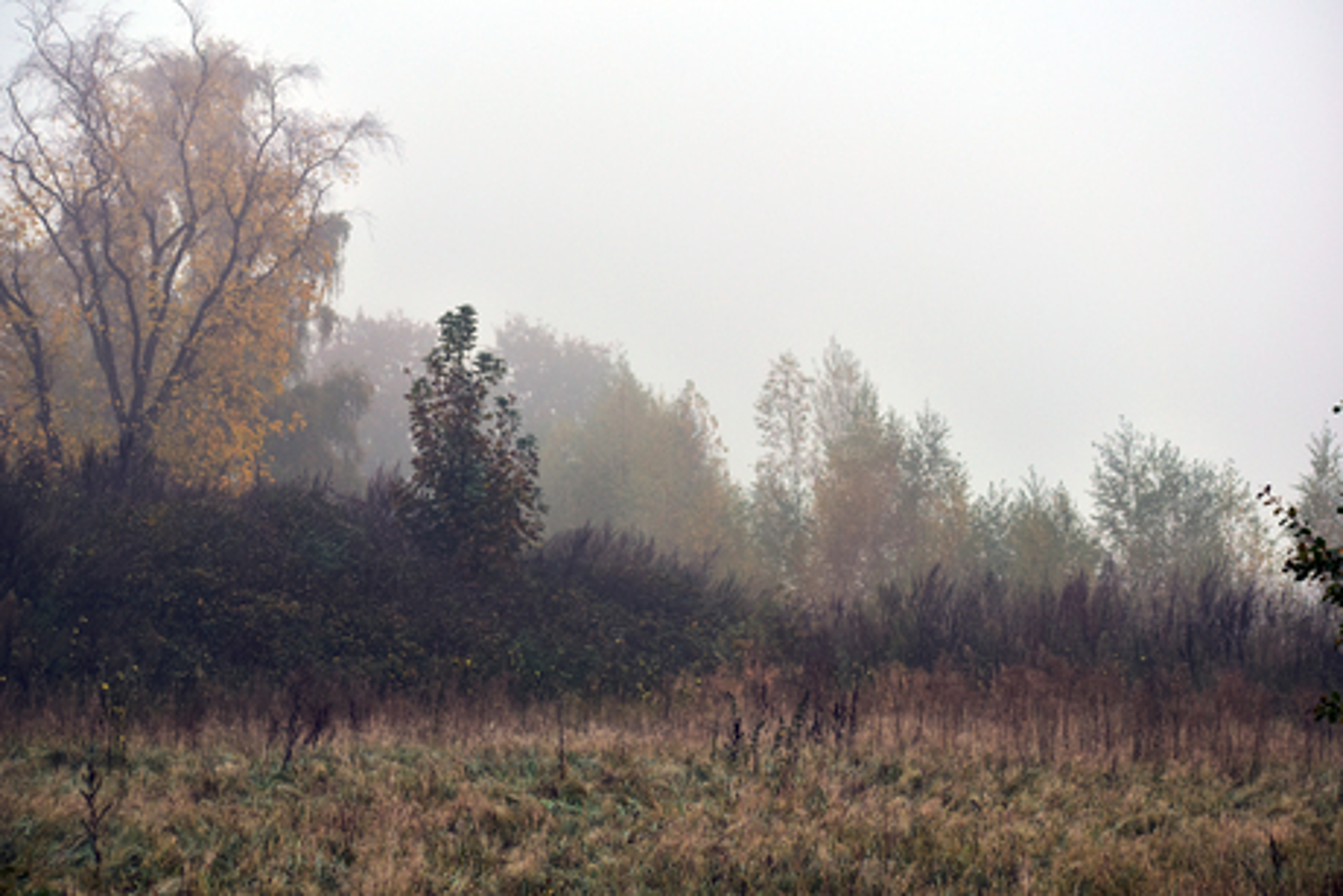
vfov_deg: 13.1
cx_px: 672
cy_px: 448
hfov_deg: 19.5
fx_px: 3918
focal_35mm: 105
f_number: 6.3
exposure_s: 1/640
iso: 160
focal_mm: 70
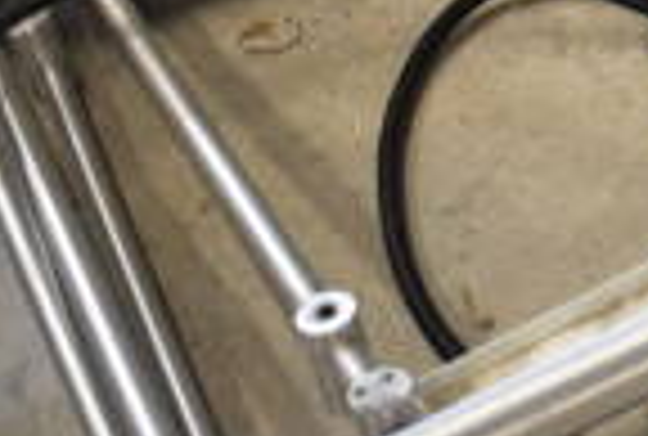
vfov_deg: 11.7
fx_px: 2058
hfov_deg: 15.5
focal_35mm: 114
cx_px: 1148
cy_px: -180
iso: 2000
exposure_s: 1/125
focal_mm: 18
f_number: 3.5
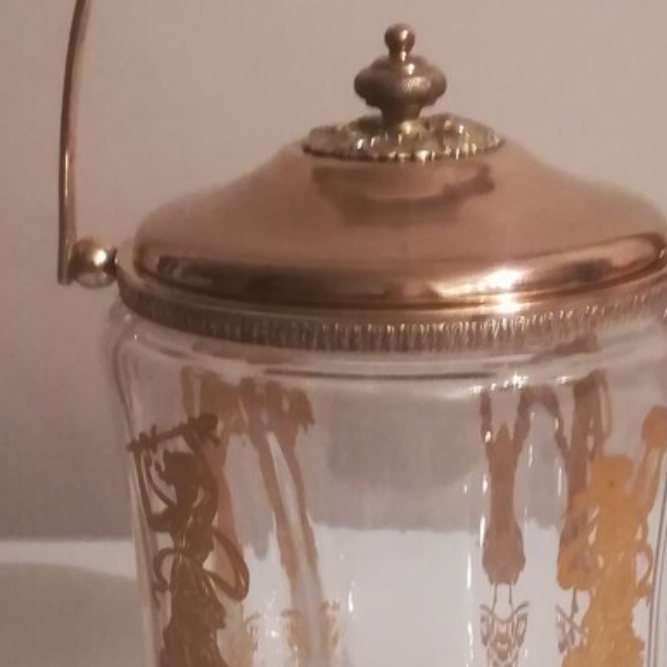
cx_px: 396
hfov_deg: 22.4
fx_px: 1679
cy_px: 372
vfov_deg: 22.5
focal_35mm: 77
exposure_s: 1/14.3
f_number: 2.2
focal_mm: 3.83
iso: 640
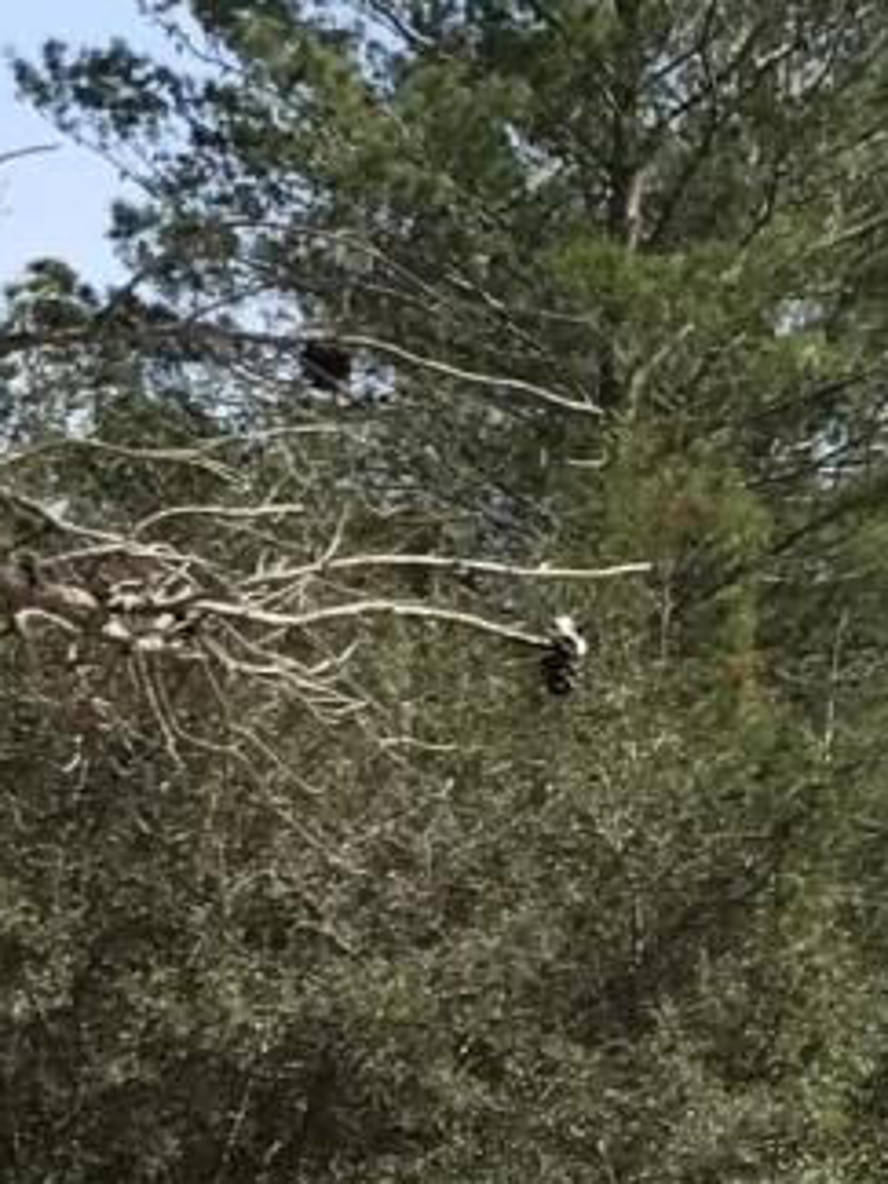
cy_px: 906
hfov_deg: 8.4
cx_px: 1264
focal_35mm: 173
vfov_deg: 11.4
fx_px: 5917
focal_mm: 3.99
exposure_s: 1/2128
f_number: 1.8
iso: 20
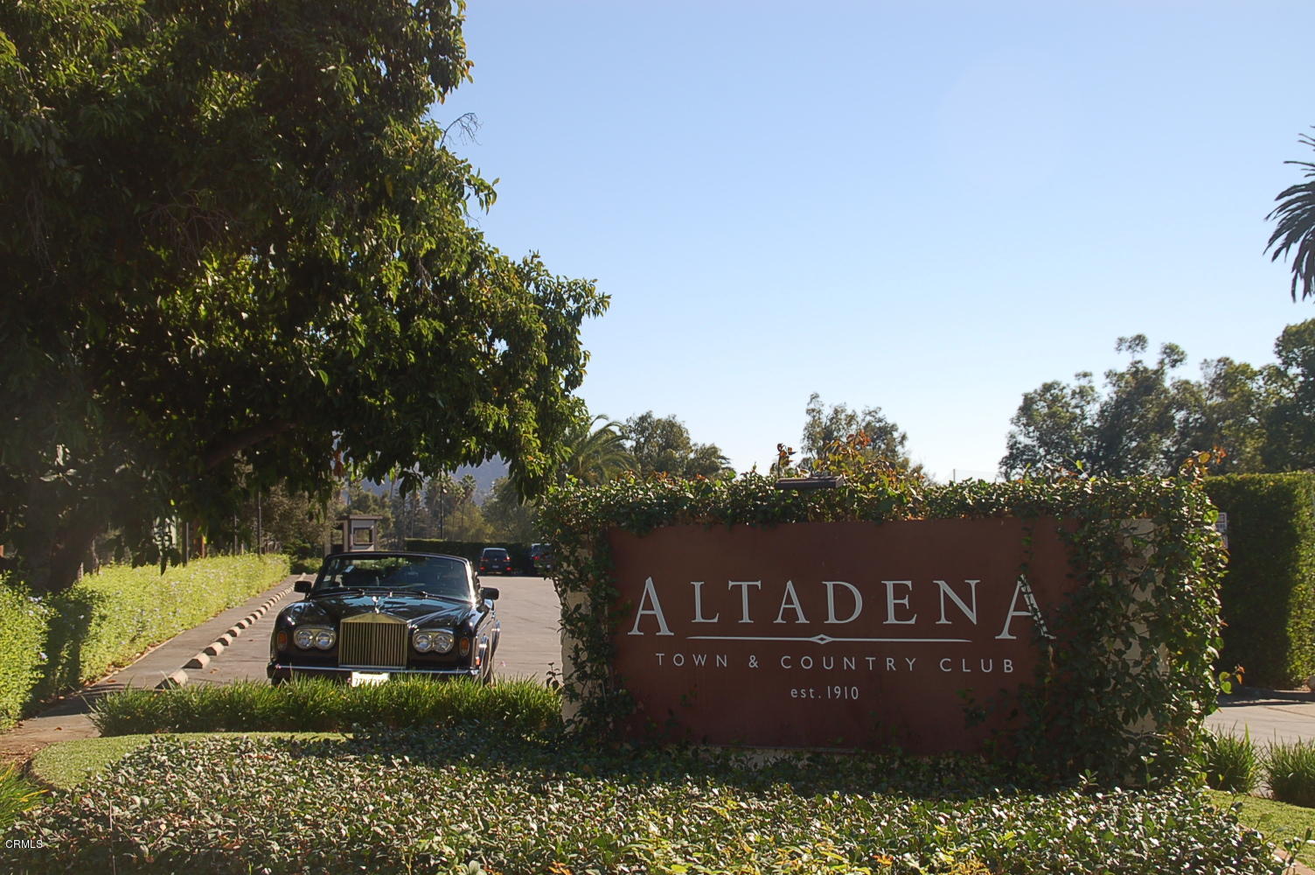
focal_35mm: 52
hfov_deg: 37.9
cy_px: 438
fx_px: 1916
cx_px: 658
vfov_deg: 25.7
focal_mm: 35
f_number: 8
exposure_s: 1/500
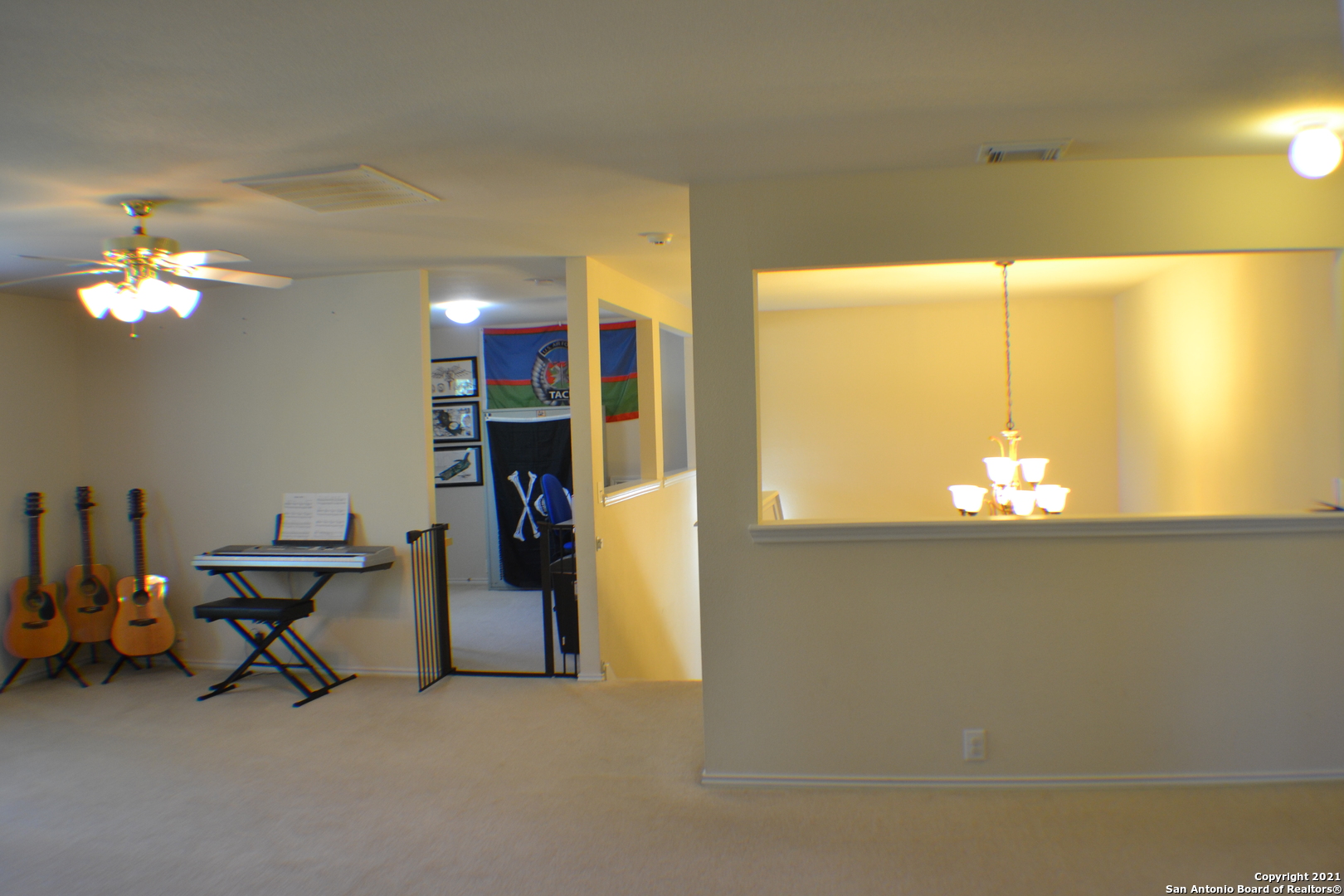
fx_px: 1344
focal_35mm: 36
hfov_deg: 53.1
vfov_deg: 36.9
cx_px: 672
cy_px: 448
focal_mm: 24
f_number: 4
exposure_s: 1/25
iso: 400
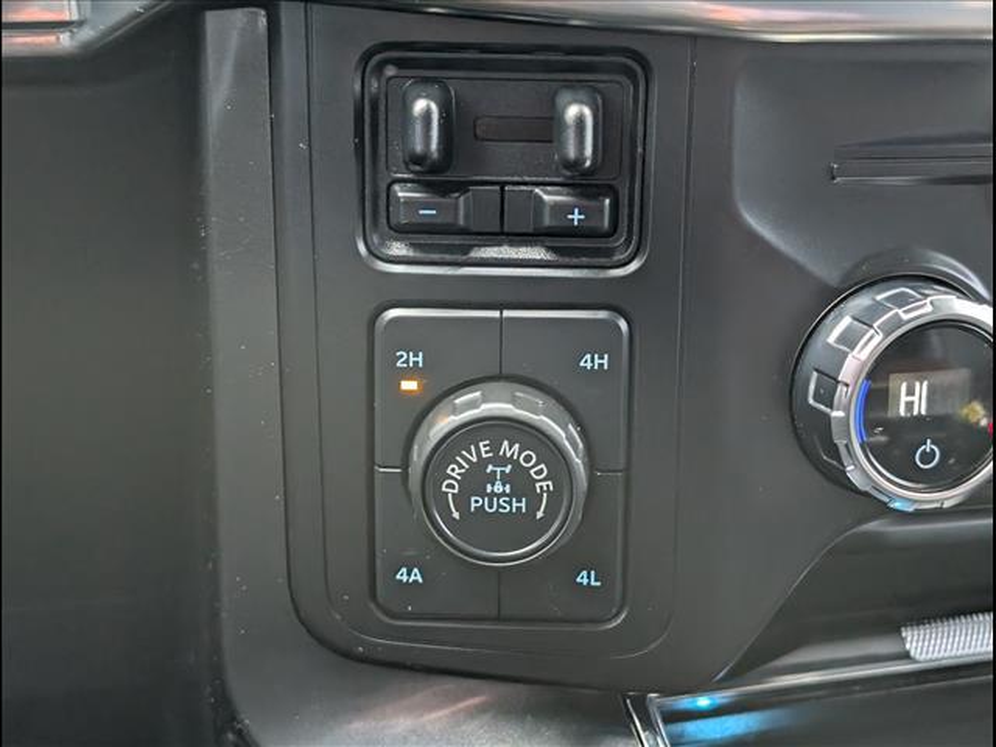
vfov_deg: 29.7
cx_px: 498
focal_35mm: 49
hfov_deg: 38.9
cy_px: 374
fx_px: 1410
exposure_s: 1/122
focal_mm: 6.9
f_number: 1.68
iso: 773
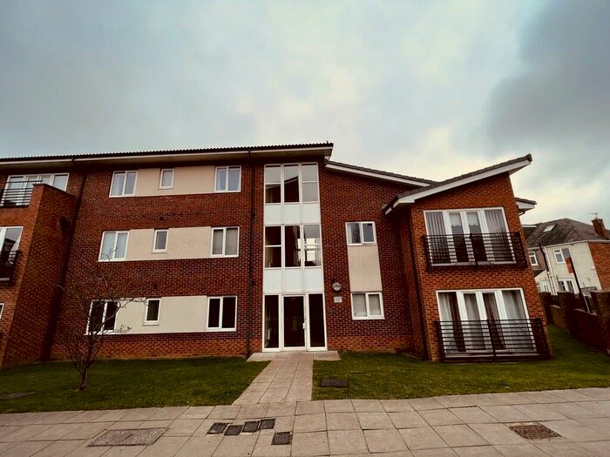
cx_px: 305
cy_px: 228
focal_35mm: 13
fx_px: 229
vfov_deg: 89.9
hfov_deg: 106.2
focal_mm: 1.57
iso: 32
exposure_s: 1/279
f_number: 1.8
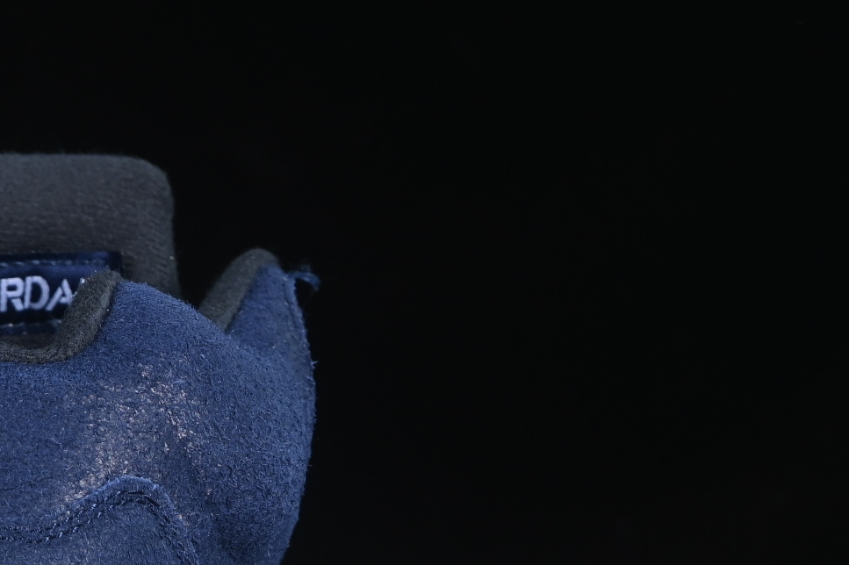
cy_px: 639
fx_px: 5092
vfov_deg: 6.3
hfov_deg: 9.3
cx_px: -313
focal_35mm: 216
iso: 160
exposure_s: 1/60
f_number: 6.3
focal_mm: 50
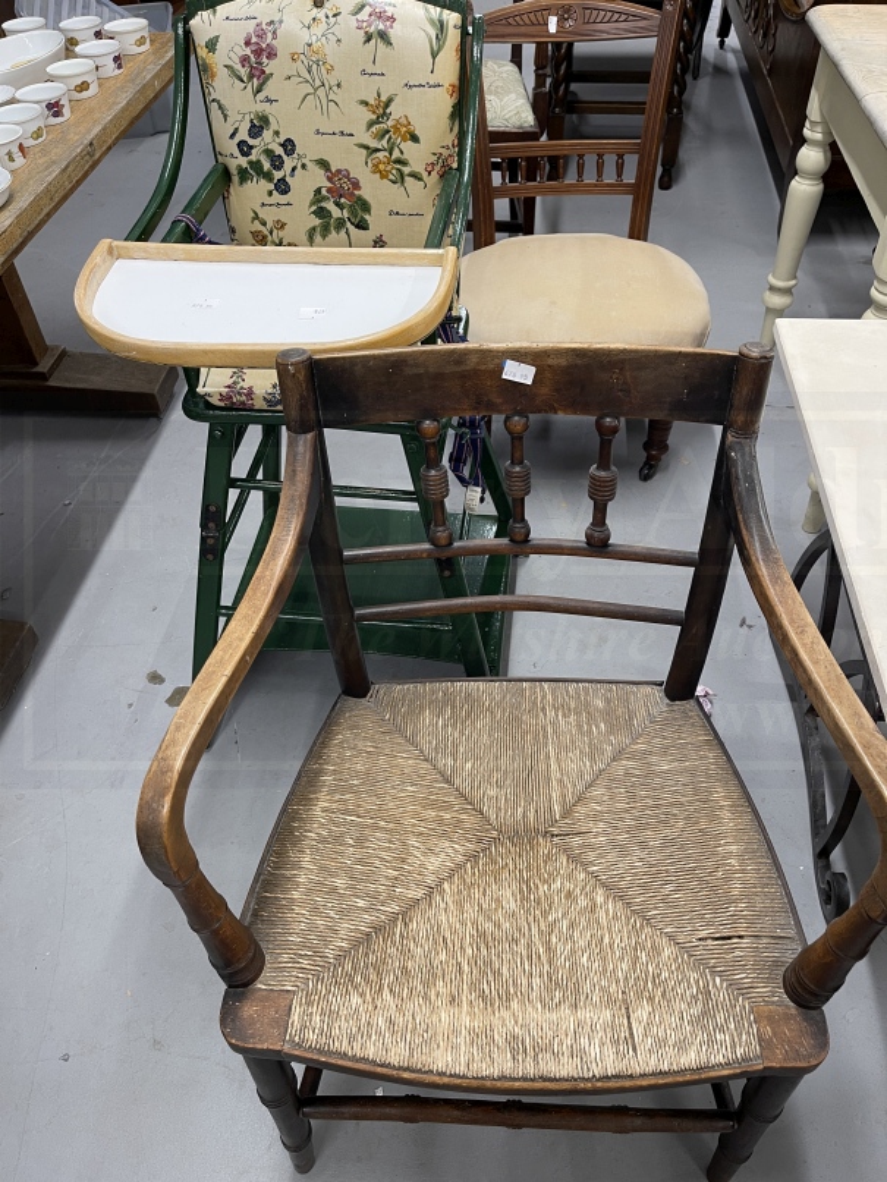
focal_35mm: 26
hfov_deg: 53.1
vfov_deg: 67.3
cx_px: 444
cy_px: 591
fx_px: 888
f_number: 1.6
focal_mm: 5.1
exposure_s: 1/50
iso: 80
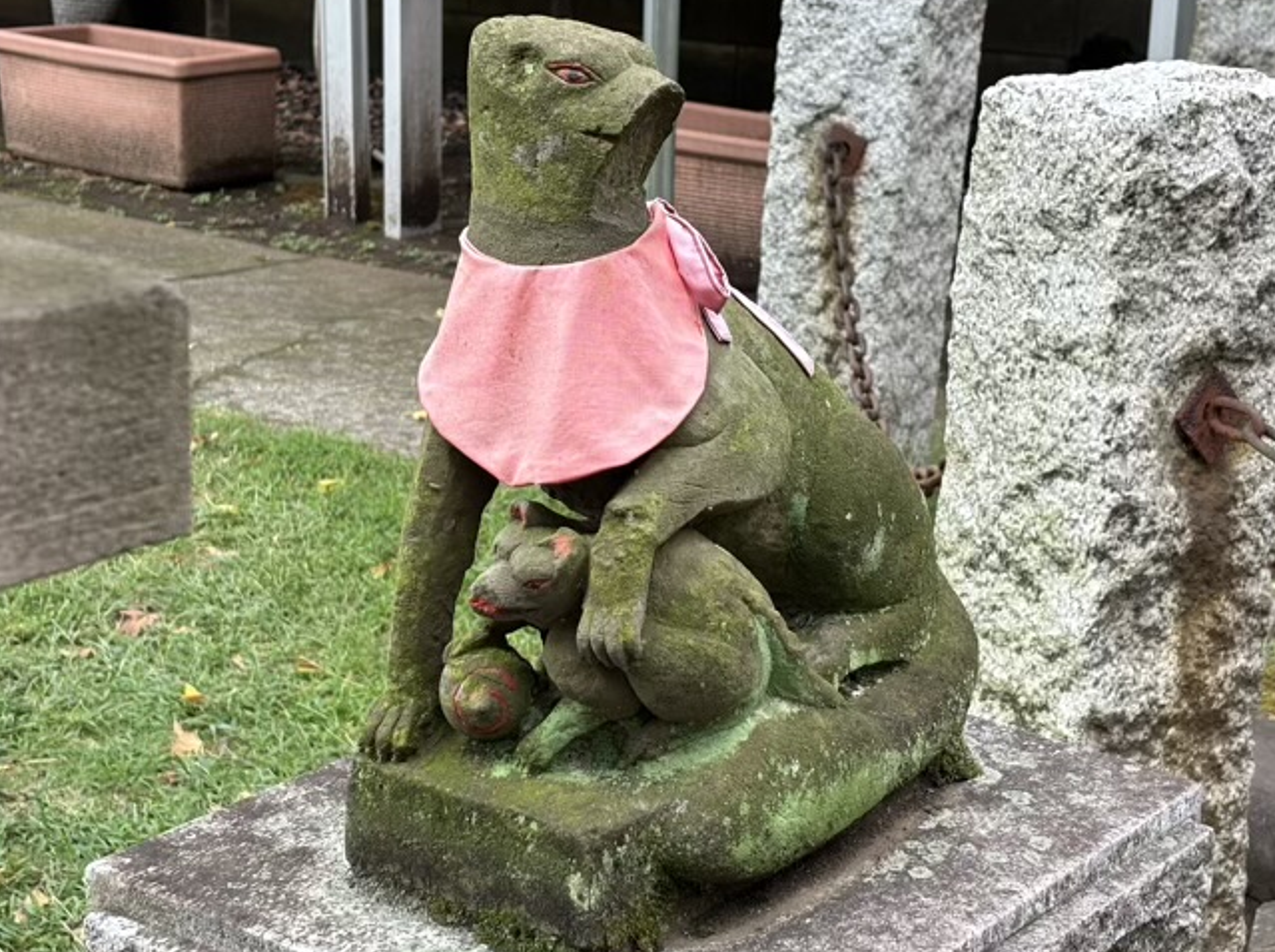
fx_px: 2096
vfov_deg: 25.6
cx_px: 650
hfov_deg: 33.8
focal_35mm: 57
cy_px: 462
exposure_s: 1/121
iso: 32
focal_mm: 5.96
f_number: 1.6
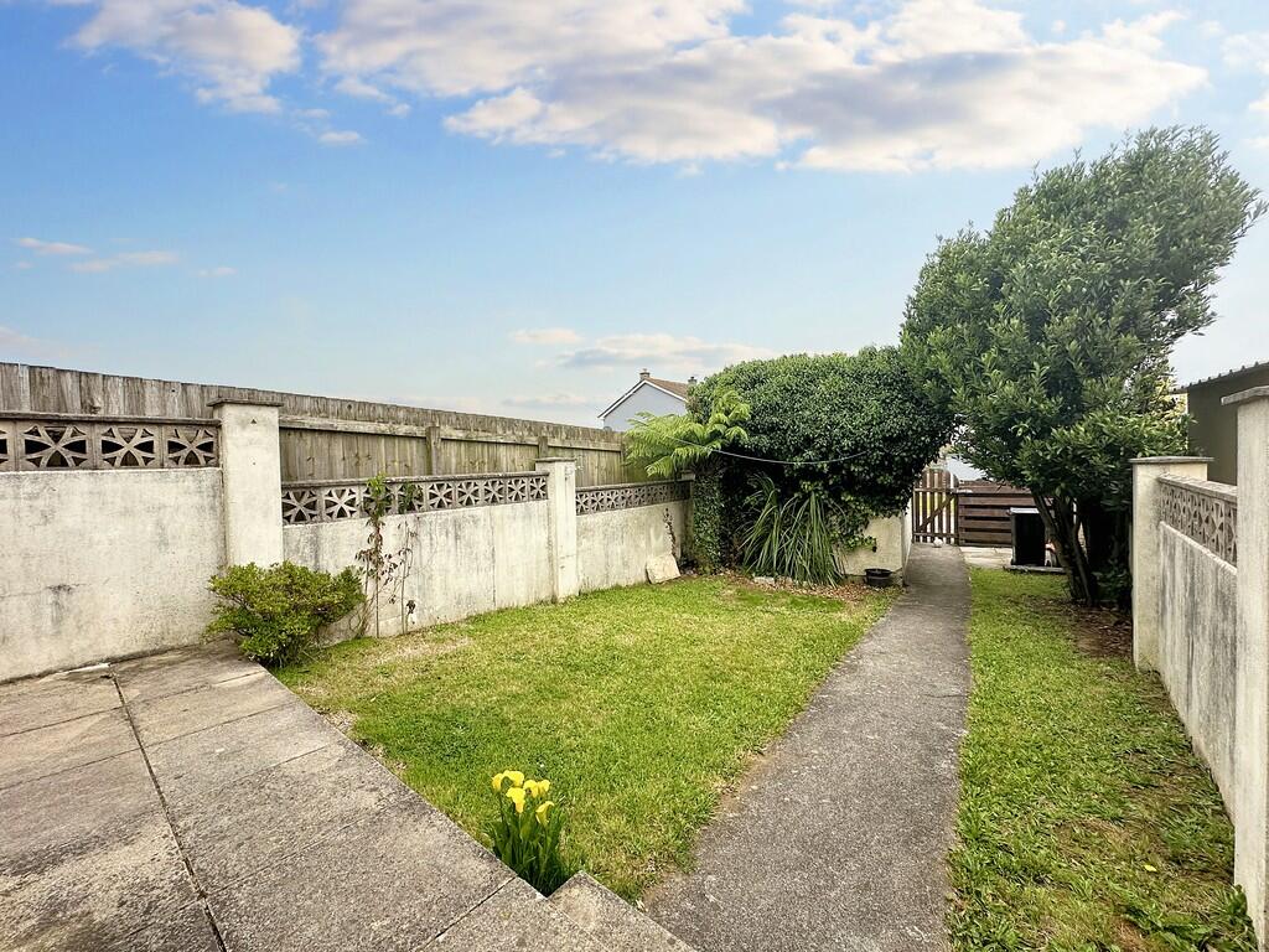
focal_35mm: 14
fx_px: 513
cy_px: 476
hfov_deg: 102.1
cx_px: 634
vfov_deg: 85.7
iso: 50
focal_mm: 2.2
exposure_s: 1/2212
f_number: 2.2
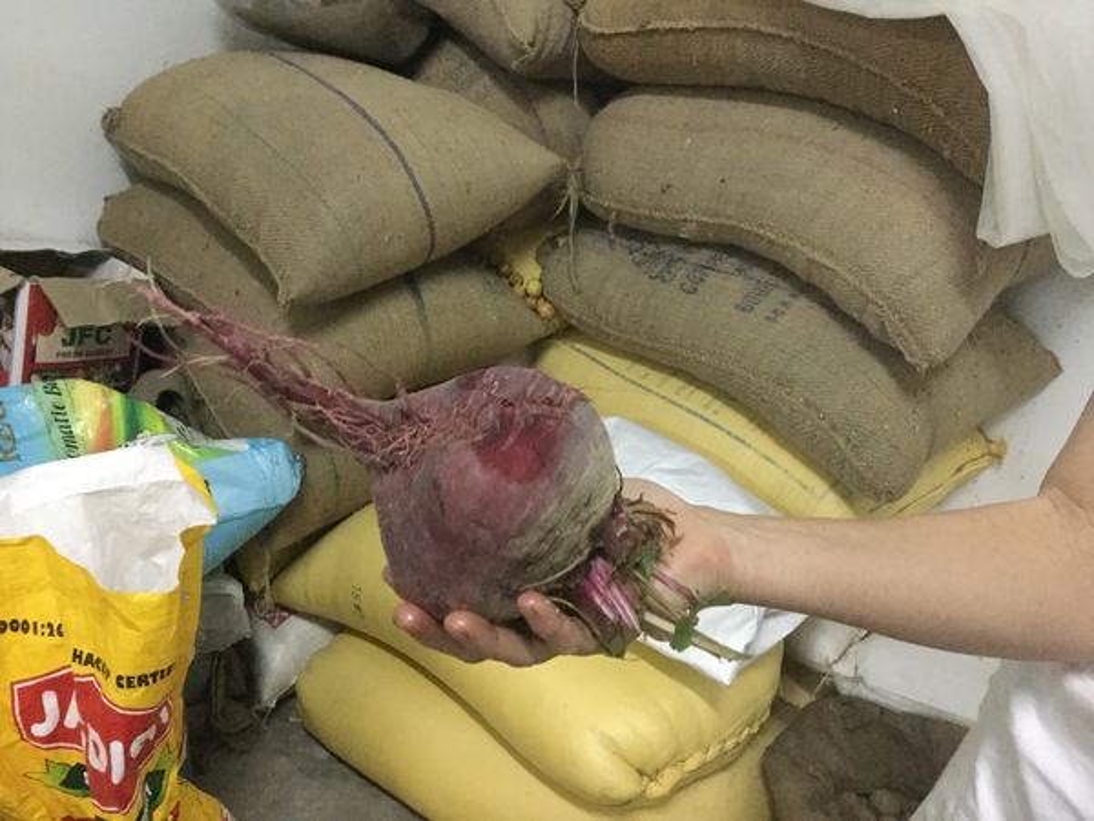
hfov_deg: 58.4
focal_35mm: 31
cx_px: 547
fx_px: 980
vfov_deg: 45.4
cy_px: 410
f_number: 2.4
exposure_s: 1/17
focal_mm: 3.3
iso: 400
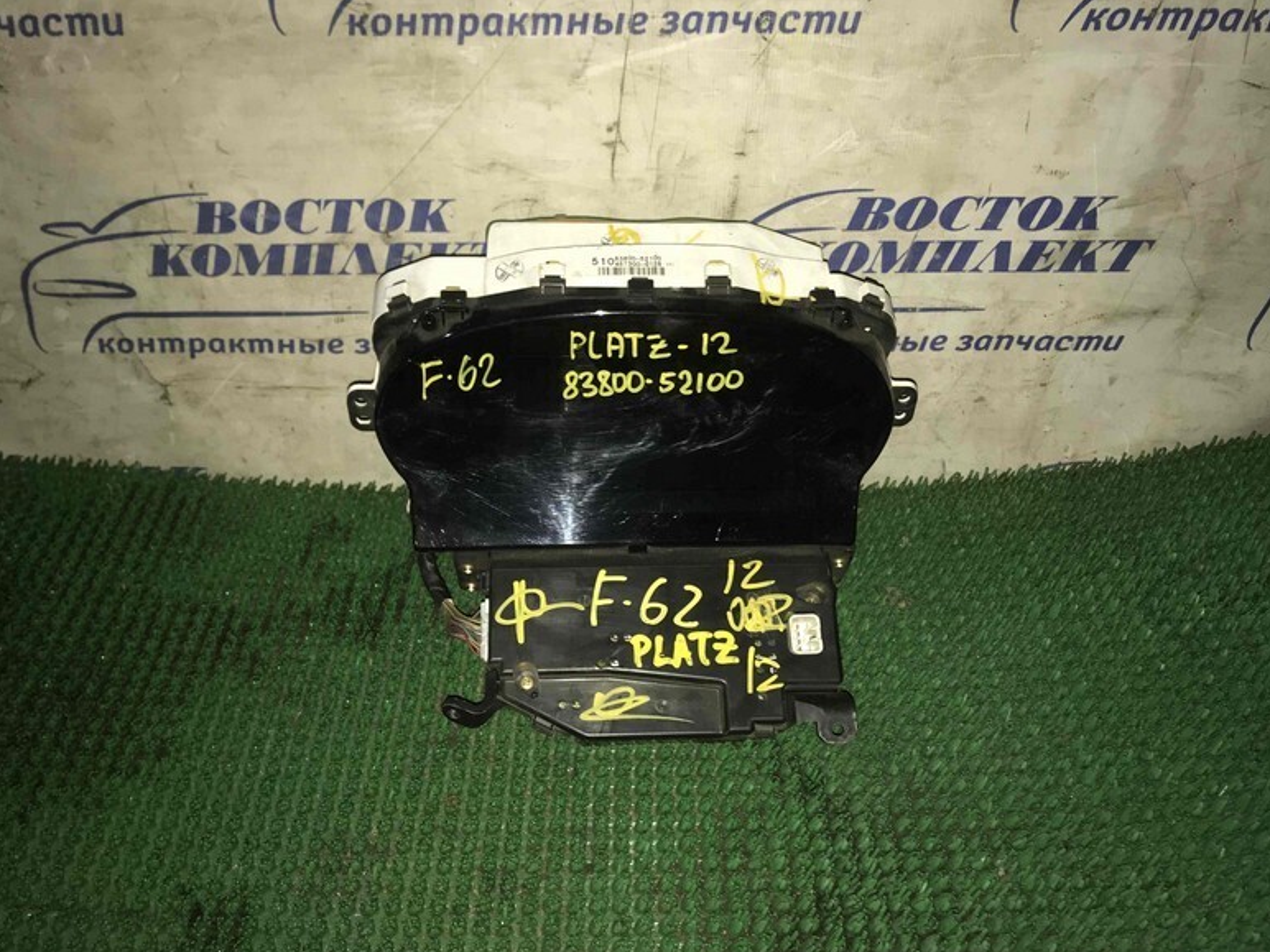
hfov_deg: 61.7
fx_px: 1064
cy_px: 490
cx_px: 622
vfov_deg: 48.2
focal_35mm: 29
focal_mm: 3.99
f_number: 1.8
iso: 25
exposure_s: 1/17
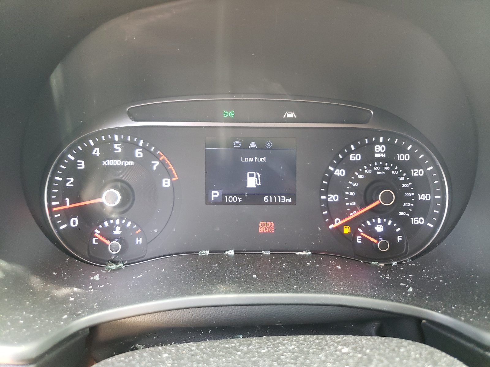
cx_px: 245
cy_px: 184
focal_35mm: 26
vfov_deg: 53.1
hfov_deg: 67.3
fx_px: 368
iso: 239
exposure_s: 1/60.2
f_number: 1.5
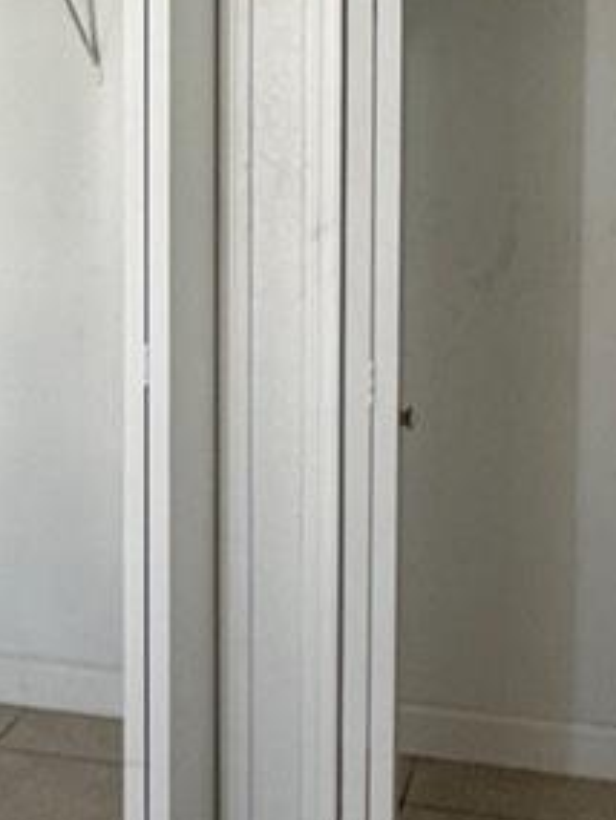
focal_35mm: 59
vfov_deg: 31.9
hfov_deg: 24.8
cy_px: 173
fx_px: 1399
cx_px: 227
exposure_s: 1/99
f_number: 2.2
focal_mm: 2.22
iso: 200
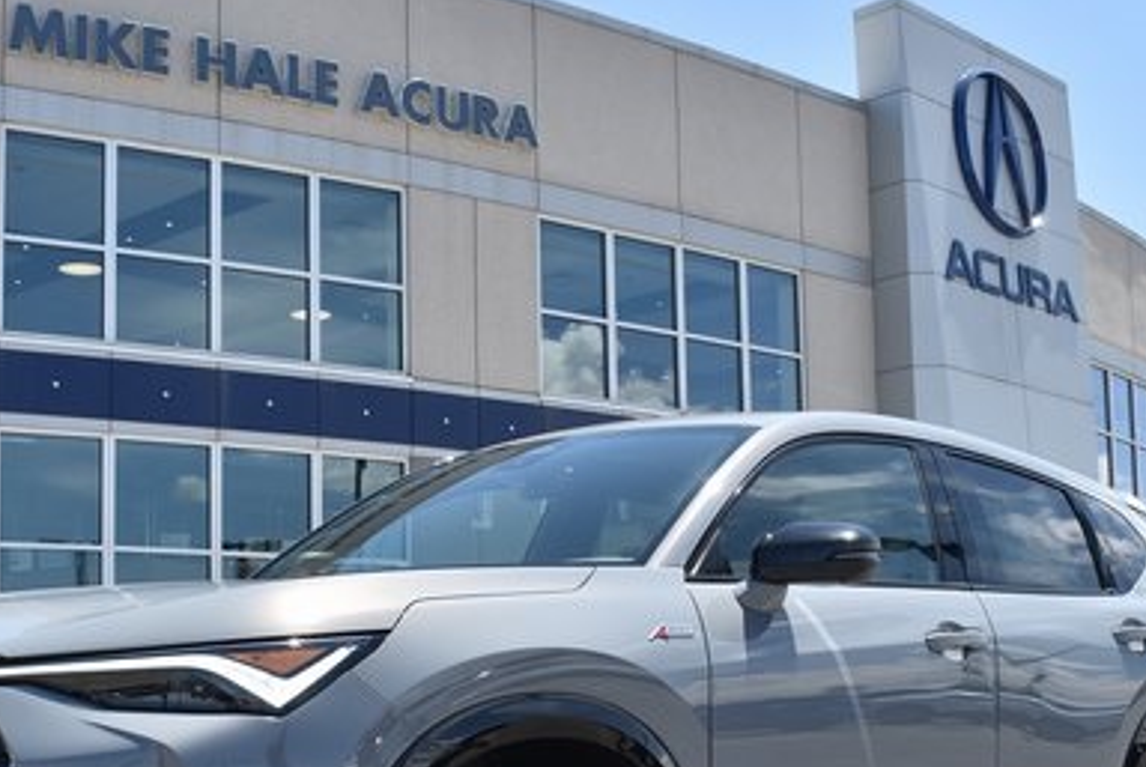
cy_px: 579
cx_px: 525
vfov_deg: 24.4
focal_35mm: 55
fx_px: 1753
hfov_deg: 36.2
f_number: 9
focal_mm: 22
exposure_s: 1/320
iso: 100
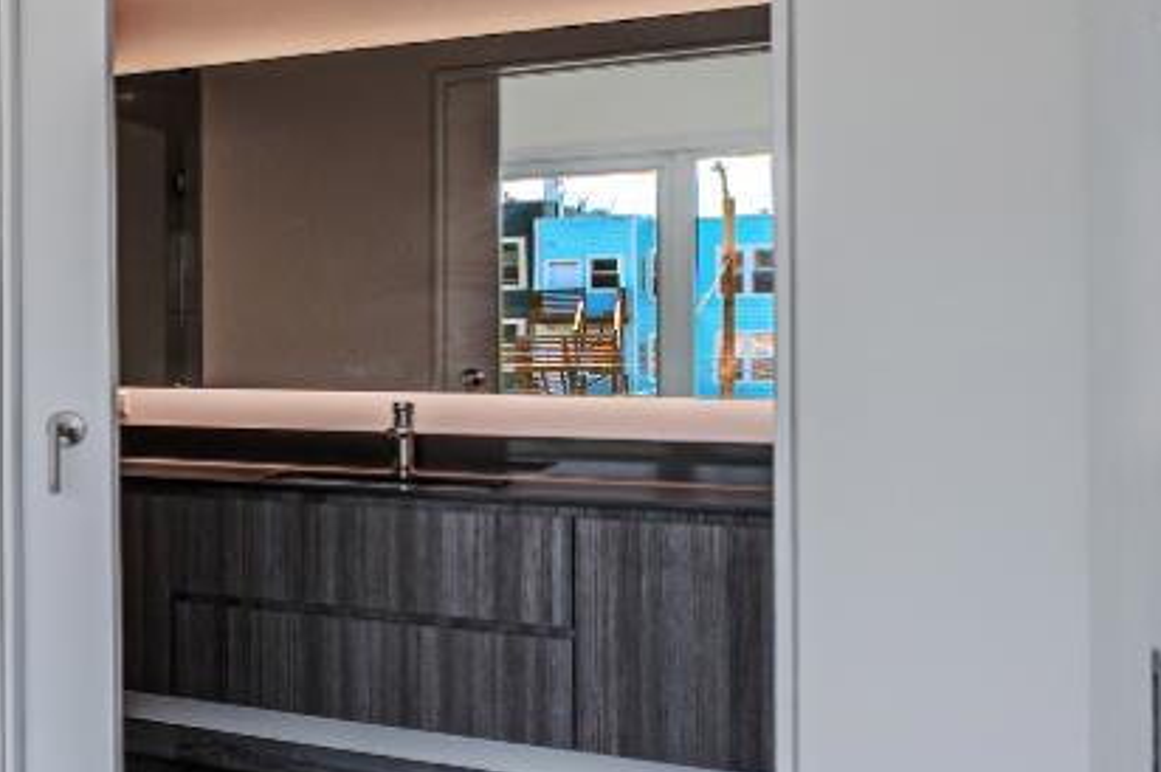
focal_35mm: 51
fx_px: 1643
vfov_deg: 26.4
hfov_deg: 24.0
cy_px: 358
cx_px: -806
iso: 100
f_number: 8
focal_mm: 14
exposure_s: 1/30
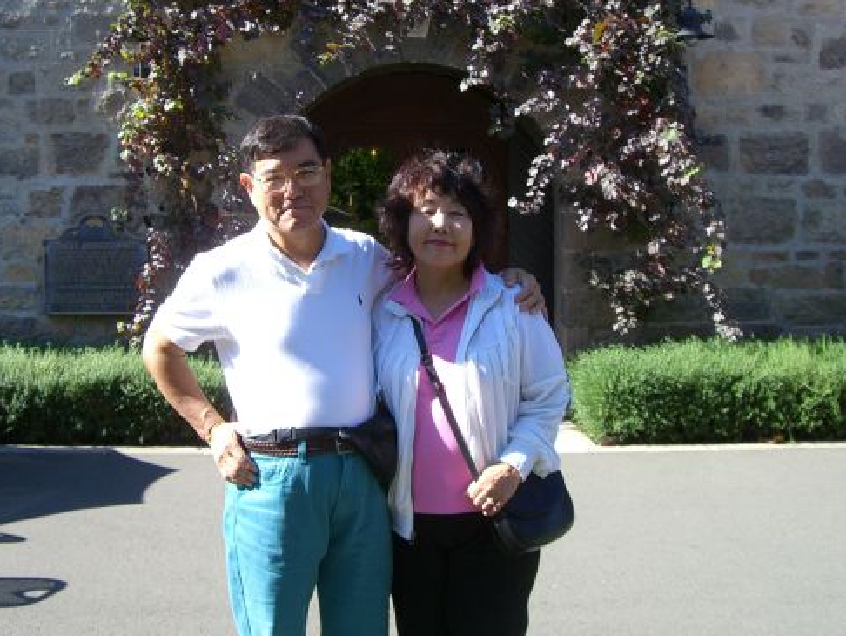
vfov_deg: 29.0
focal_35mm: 50
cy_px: 246
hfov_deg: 38.1
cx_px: 352
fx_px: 1223
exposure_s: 1/160
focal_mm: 6.2
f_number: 4.3
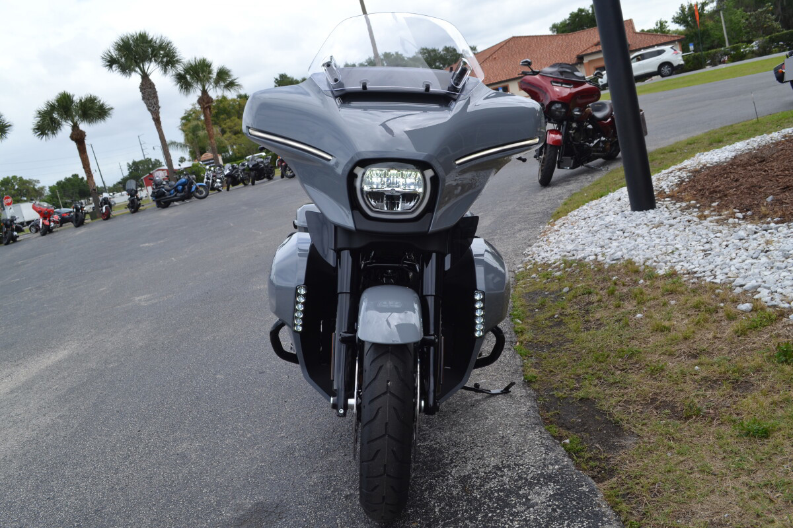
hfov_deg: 61.9
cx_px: 396
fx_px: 661
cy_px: 264
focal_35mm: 30
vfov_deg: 43.6
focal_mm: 20
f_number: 8
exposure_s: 1/250
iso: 100
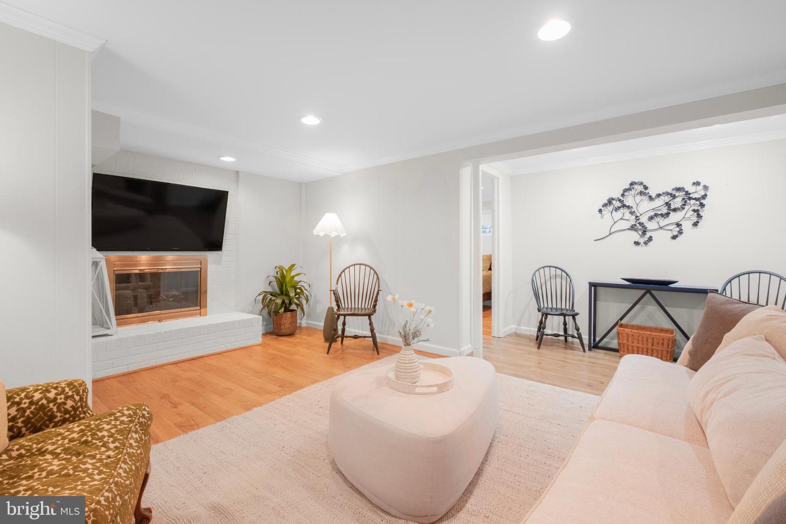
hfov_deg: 100.4
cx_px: 393
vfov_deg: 77.3
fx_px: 327
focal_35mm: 15
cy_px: 262
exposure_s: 1/4
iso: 320
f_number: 8
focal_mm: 10
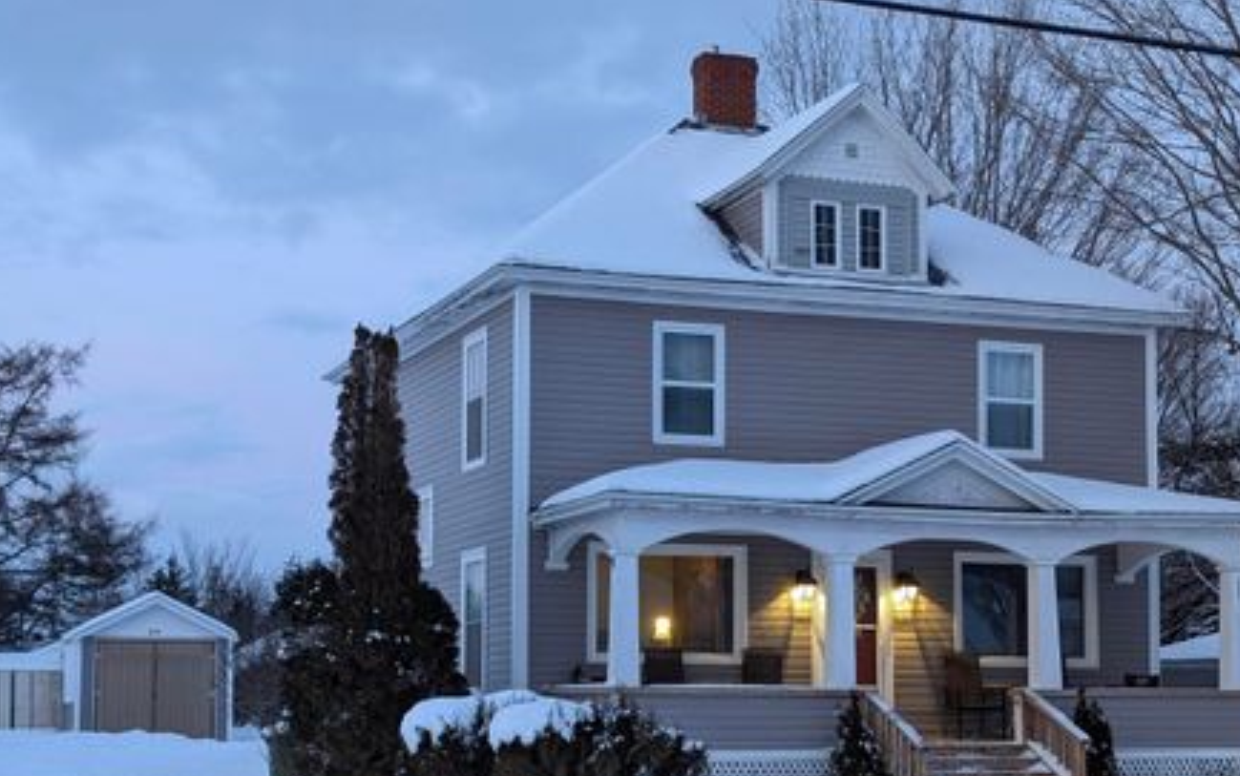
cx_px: 610
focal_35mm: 60
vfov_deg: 21.6
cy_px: 533
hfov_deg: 34.0
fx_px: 2028
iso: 191
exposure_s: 1/43.7
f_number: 1.68
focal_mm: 6.9
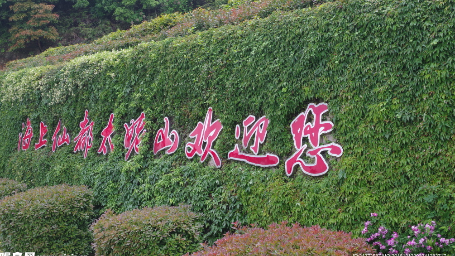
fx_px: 591
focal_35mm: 49
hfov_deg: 42.1
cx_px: 224
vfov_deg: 24.4
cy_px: 111
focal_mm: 30.63
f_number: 10
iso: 500
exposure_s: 1/250
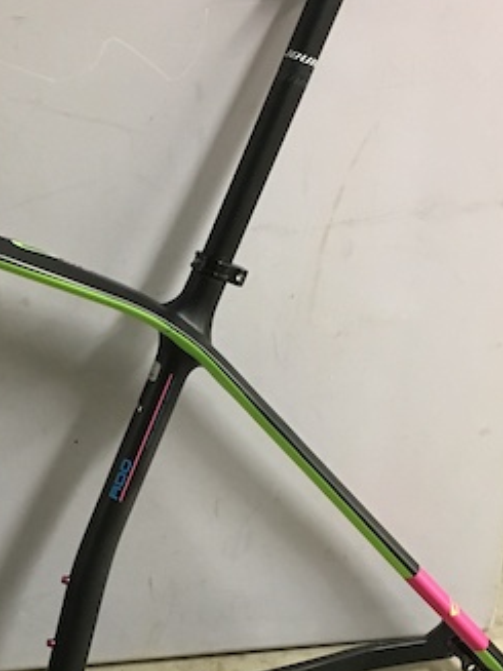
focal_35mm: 71
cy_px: 501
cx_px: -6
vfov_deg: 27.1
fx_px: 1376
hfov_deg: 20.0
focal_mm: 4.15
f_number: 2.2
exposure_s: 1/24
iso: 200
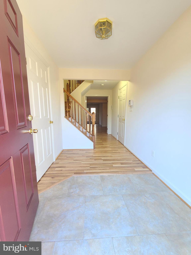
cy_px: 128
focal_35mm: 13
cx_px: 96
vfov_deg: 106.2
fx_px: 96
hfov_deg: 89.9
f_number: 2.2
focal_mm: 2.2
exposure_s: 1/60
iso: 160
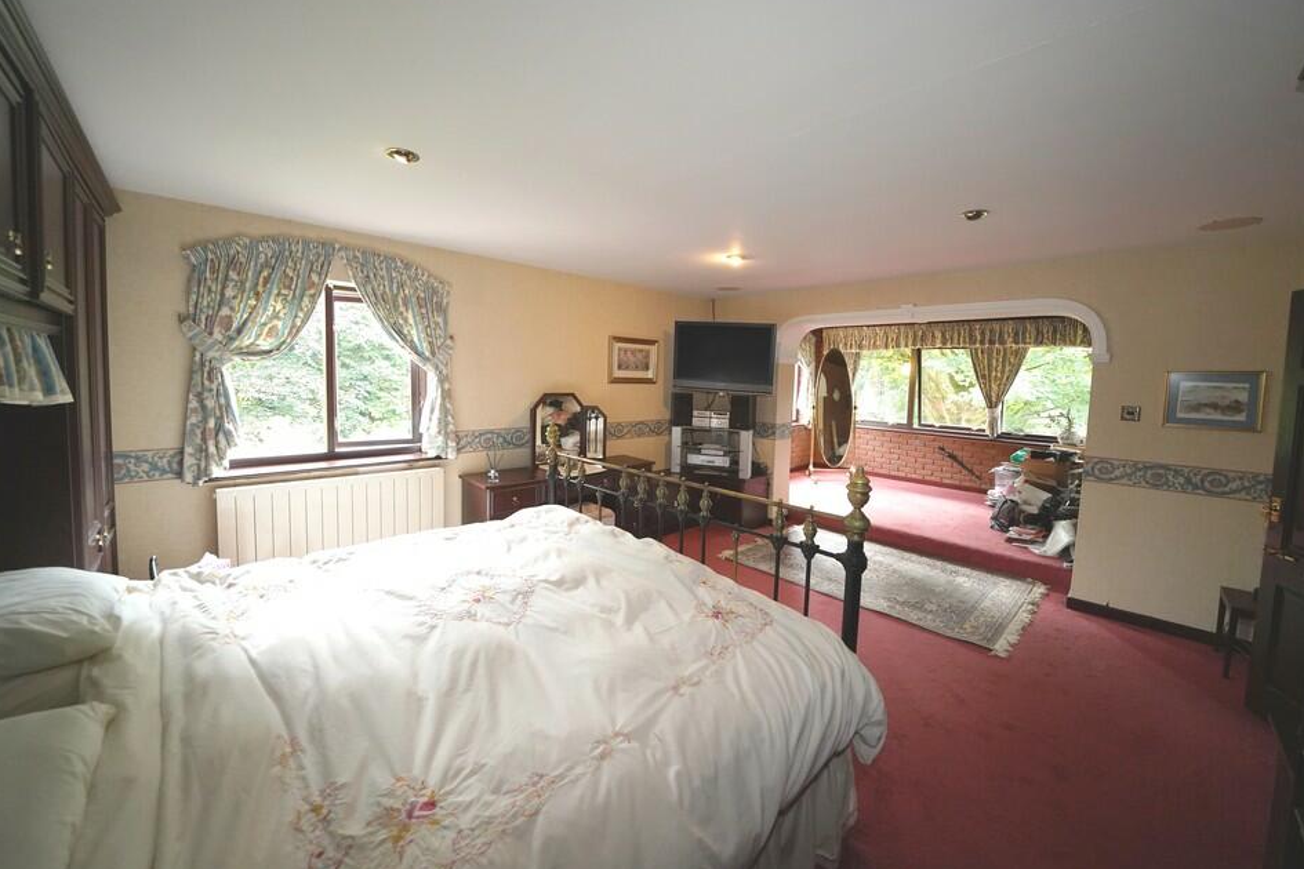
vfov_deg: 85.3
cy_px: 409
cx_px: 678
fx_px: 471
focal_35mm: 13
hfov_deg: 108.3
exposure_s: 1/160
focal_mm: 12
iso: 4000
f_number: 4
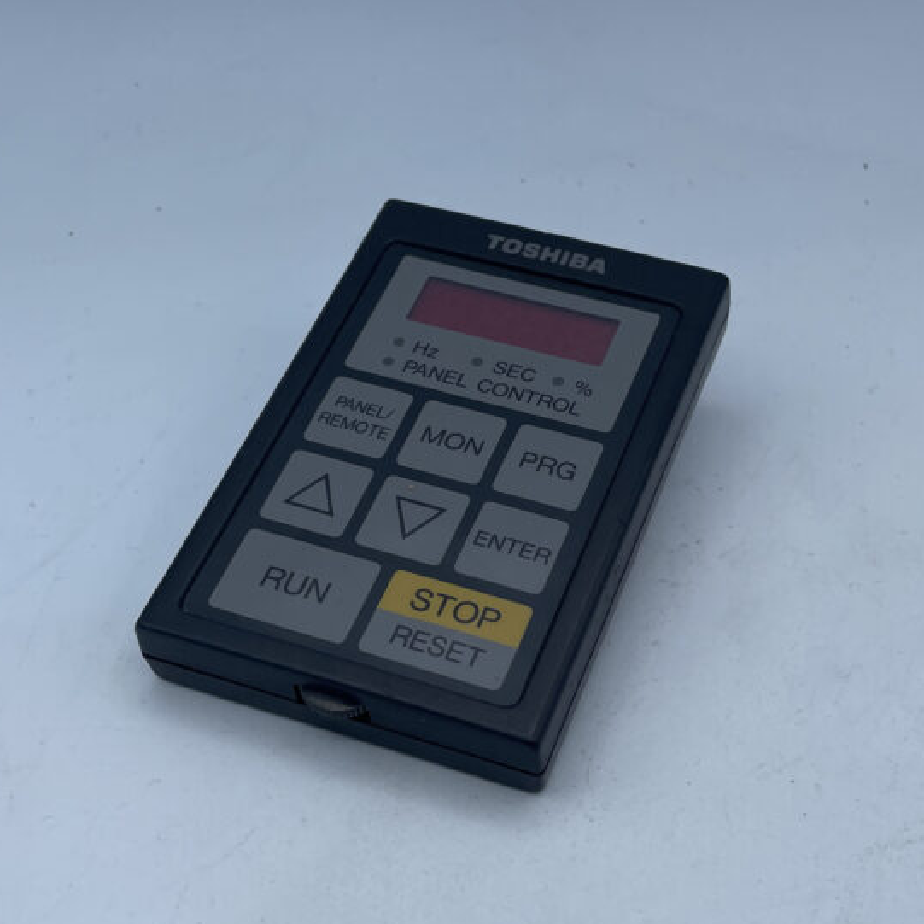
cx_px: 418
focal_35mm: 34
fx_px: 1027
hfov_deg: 48.4
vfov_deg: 48.4
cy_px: 512
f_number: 1.6
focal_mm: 4.2
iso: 32
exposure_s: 1/2174
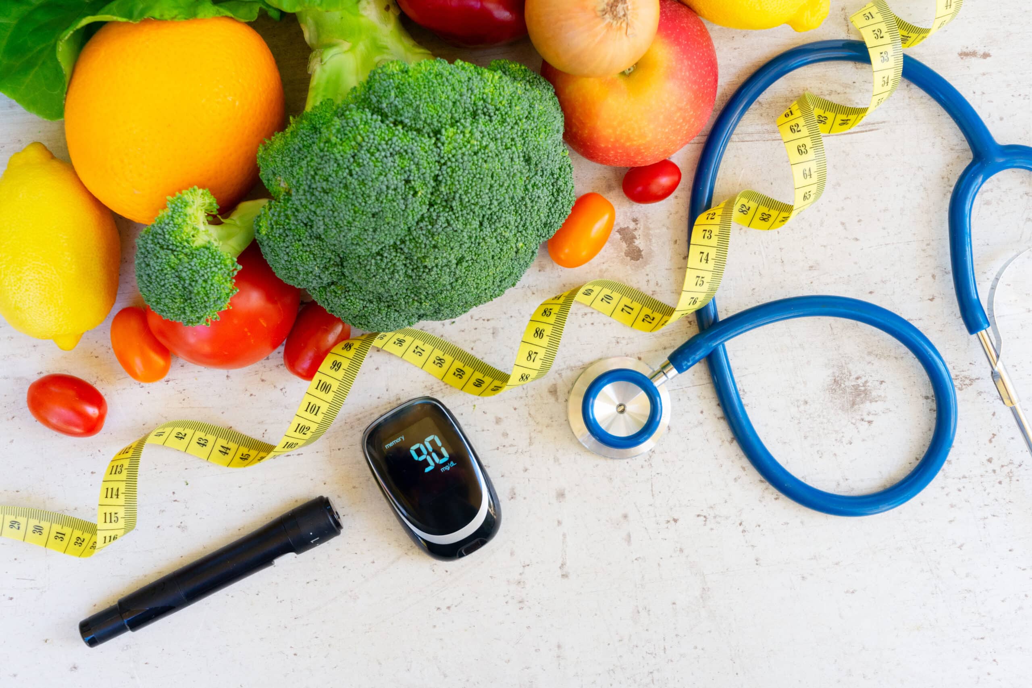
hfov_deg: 28.8
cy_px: 344
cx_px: 516
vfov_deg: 19.5
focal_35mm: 70
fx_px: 2007
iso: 800
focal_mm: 70
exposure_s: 1/50
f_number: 10
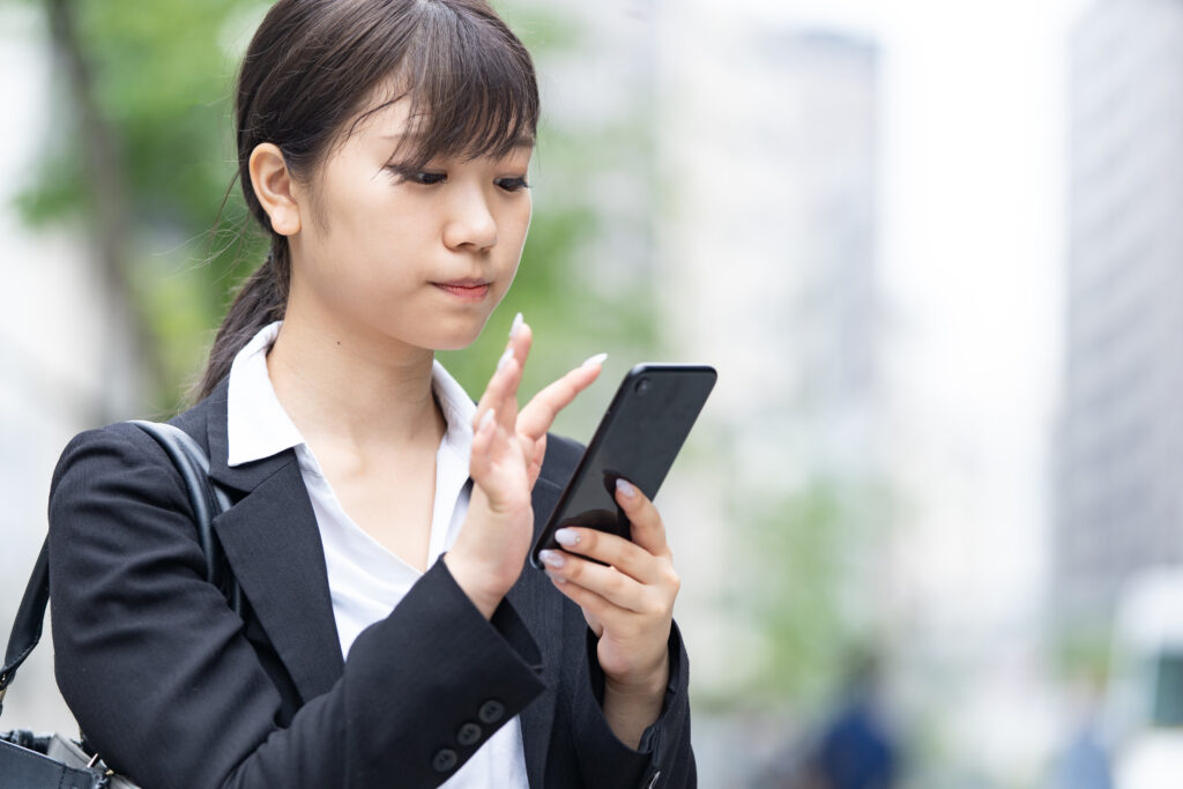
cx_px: 592
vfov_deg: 9.5
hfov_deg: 14.2
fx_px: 4765
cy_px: 394
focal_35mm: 145
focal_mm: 145
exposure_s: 1/250
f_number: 3.2
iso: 400
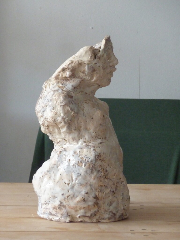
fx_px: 2766
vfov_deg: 5.0
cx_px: 90
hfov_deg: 3.7
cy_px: 120
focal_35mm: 399
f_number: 4.9
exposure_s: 1/50
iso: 400
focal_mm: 49.2
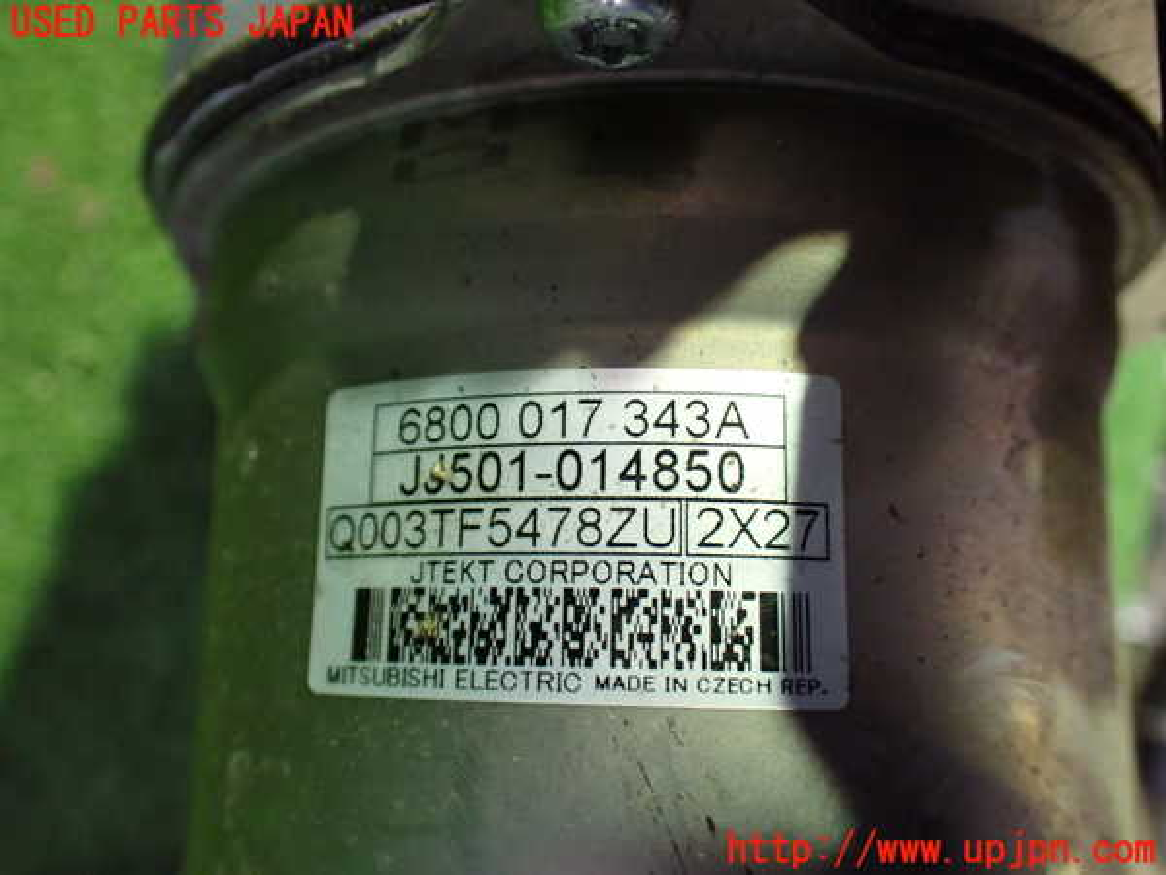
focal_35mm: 30
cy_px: 438
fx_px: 1011
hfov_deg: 60.0
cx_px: 583
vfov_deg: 46.8
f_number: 2.3
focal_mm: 5.4
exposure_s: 1/30
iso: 800
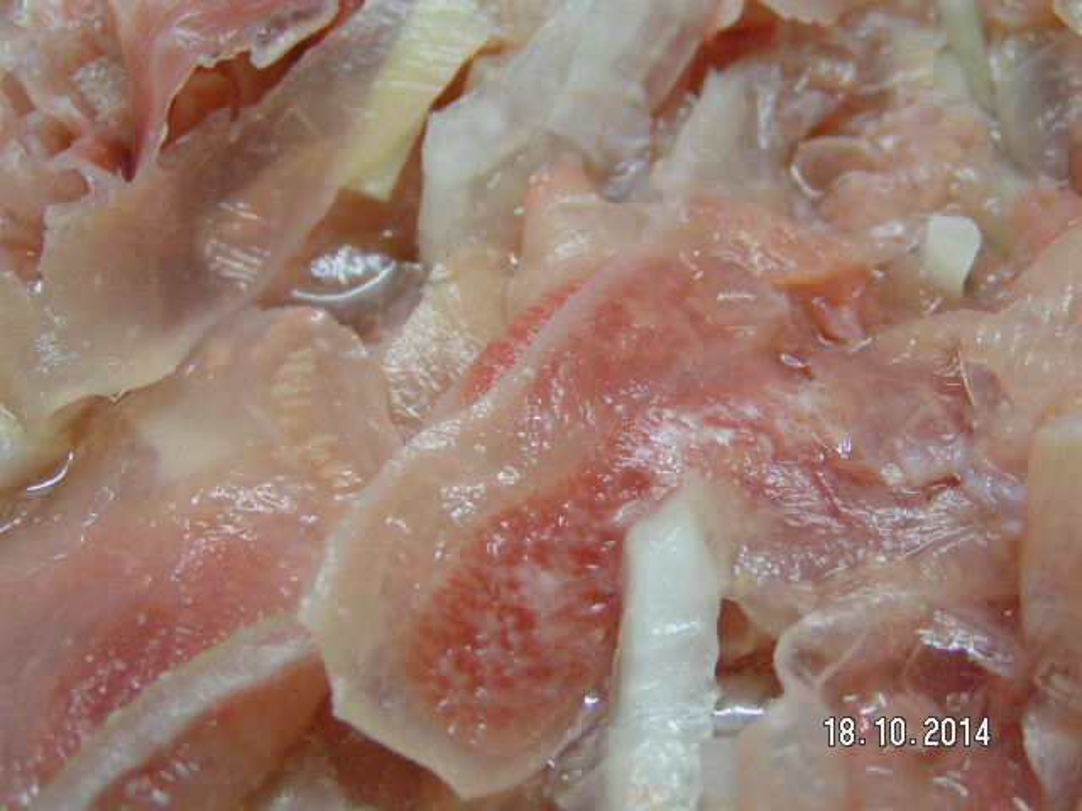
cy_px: 406
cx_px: 541
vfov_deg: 23.3
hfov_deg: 30.7
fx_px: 1969
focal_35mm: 63
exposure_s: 1/20
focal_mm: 9.7
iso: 200
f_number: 3.2
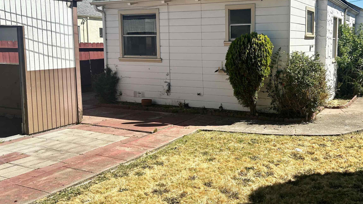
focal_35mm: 38
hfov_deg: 52.3
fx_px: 366
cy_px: 82
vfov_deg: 31.1
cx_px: 223
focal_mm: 5.7
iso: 50
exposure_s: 1/4115
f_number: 1.5
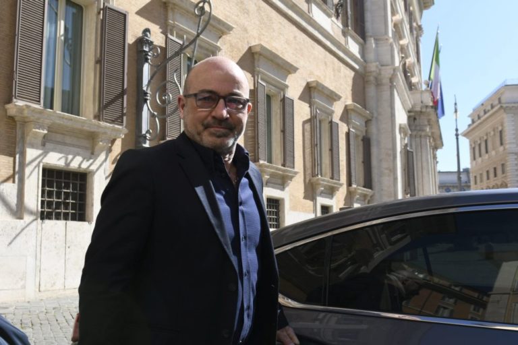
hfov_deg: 53.1
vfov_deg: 36.9
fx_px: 518
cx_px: 259
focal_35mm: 36
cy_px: 172
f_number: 6.3
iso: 250
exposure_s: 1/640
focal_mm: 24
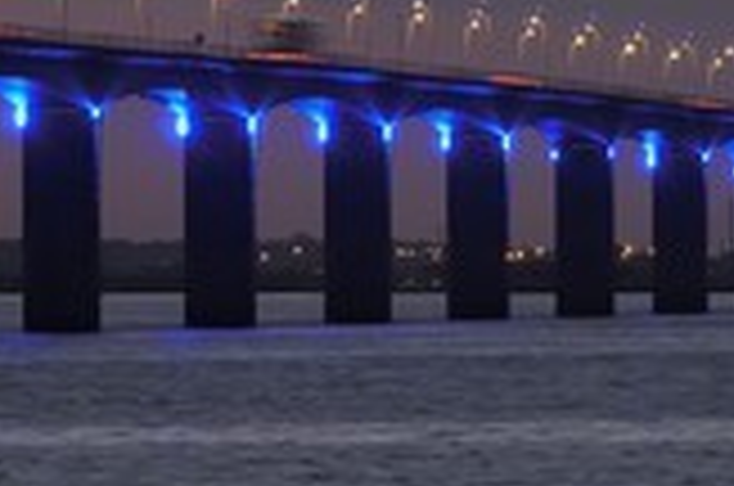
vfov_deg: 2.1
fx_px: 13430
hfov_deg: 3.1
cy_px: 256
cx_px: 655
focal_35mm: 660
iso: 100
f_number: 7.1
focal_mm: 170
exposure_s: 1
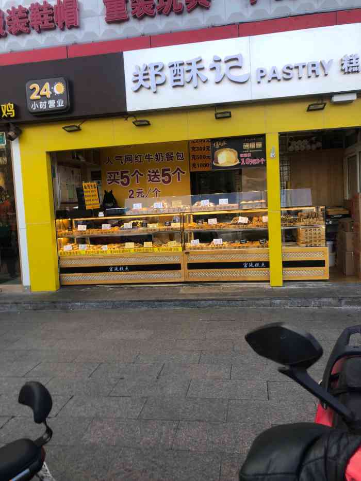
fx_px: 389
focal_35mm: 28
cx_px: 180
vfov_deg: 63.4
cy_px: 240
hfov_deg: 49.8
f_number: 1.8
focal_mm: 4
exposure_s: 1/146
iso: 20
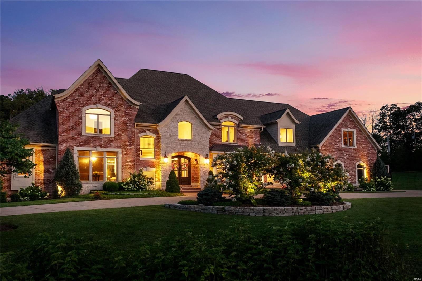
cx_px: 211
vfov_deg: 38.9
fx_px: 398
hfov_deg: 55.8
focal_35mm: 34
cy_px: 140
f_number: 8
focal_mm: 17
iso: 400
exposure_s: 1/2.5
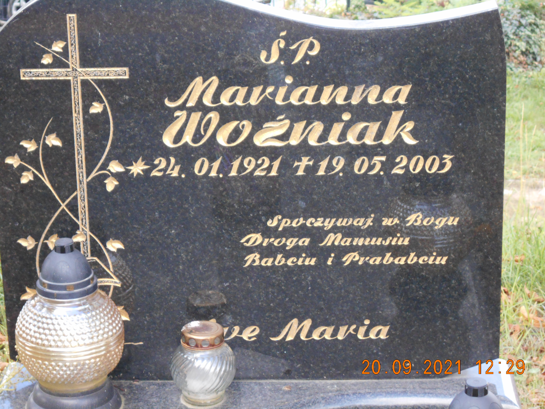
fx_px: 1779
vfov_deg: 13.1
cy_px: 204
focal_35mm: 113
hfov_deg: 17.4
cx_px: 272
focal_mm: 20.1
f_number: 6
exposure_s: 1/80
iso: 400
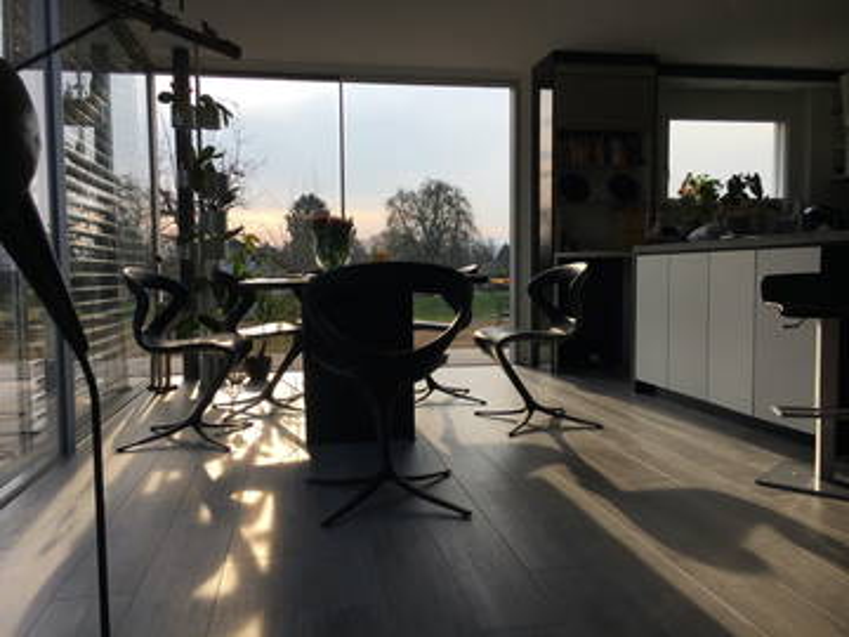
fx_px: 711
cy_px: 318
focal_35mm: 29
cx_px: 424
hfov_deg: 61.7
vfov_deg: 48.2
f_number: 2.2
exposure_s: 1/641
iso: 25
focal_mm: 4.15
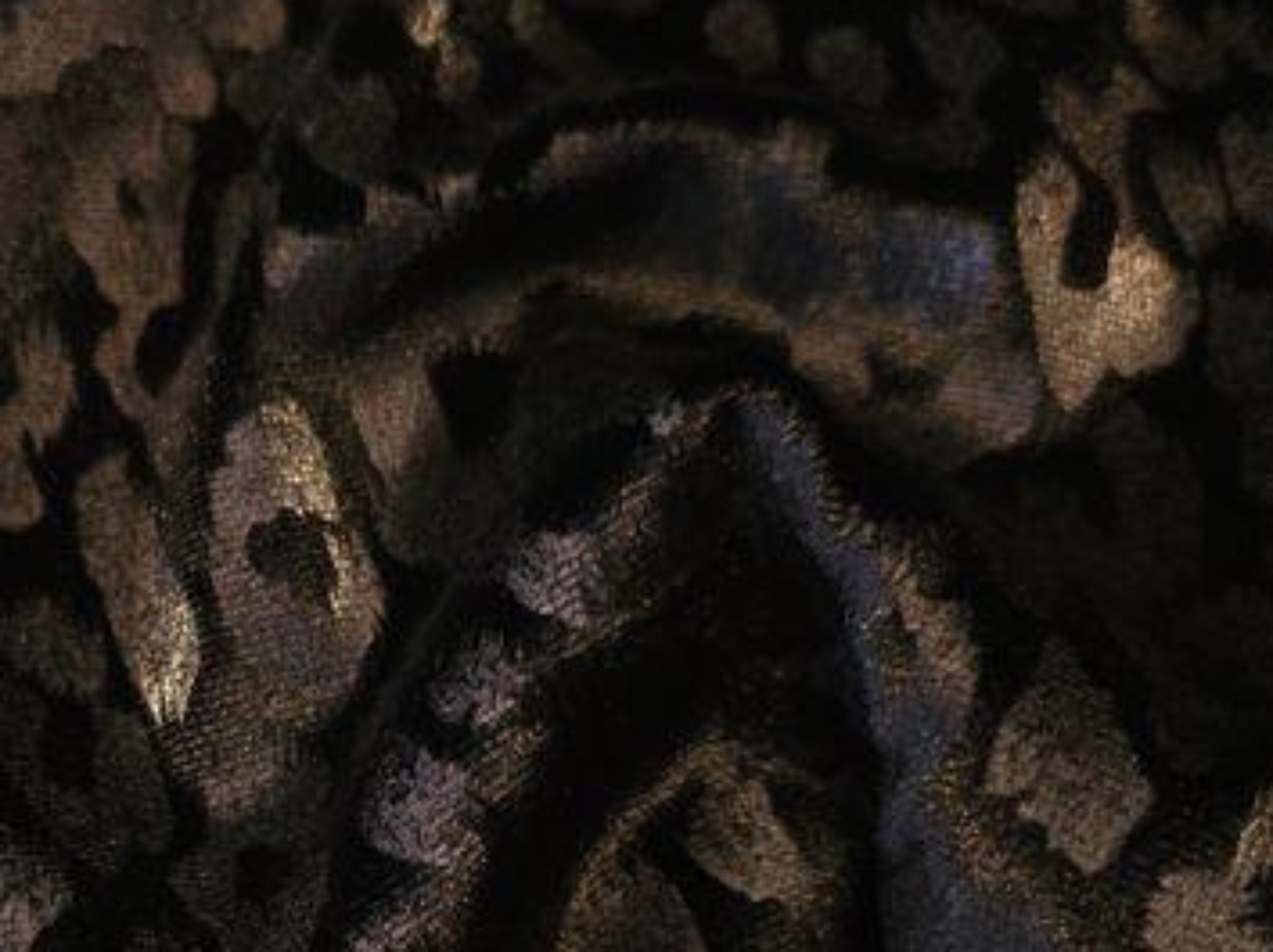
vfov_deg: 27.4
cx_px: 316
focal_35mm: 51
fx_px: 1874
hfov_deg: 36.6
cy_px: 880
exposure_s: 1/50
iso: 200
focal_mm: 5
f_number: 1.8
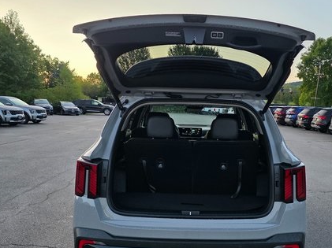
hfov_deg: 52.5
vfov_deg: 40.6
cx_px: 192
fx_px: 335
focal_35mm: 35
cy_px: 141
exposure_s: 1/180
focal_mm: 6.3
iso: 160
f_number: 1.7
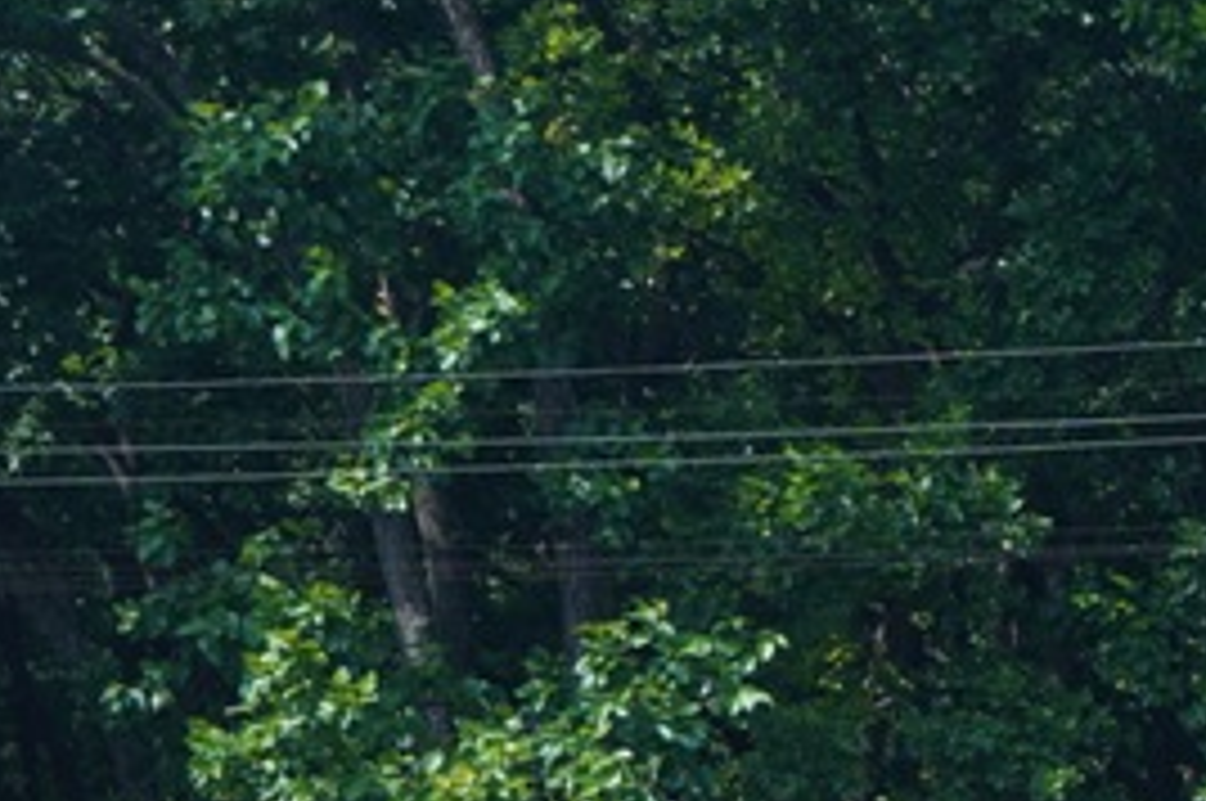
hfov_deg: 12.0
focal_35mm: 148
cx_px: 2592
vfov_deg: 9.0
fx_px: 4952
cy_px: 1282
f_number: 8
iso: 125
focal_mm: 33
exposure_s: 1/125
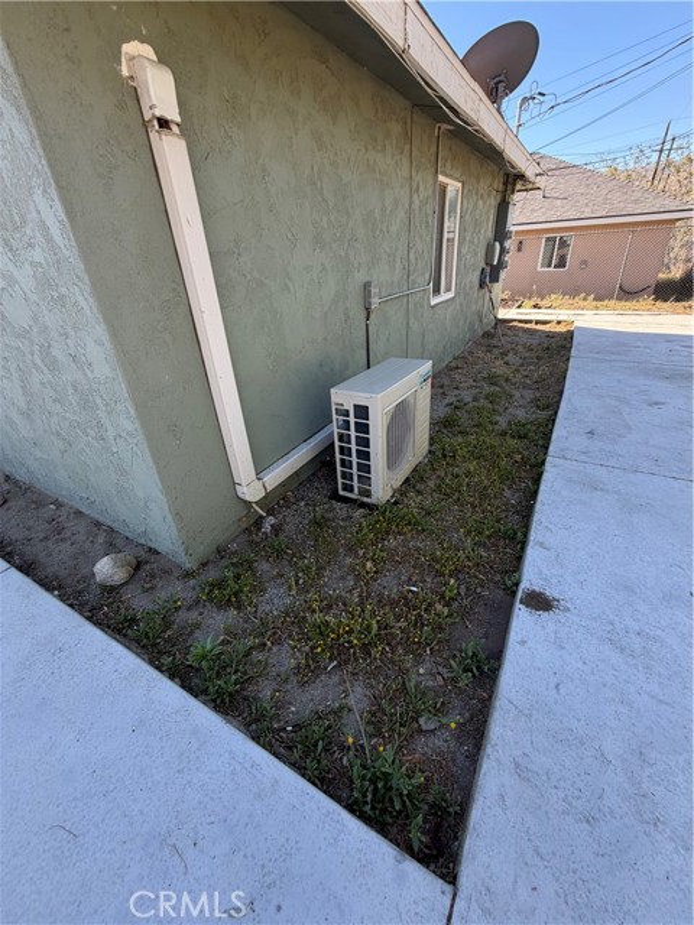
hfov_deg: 85.7
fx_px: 374
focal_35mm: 14
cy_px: 462
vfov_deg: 102.1
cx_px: 347
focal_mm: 2.22
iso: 50
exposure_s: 1/217
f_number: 2.2
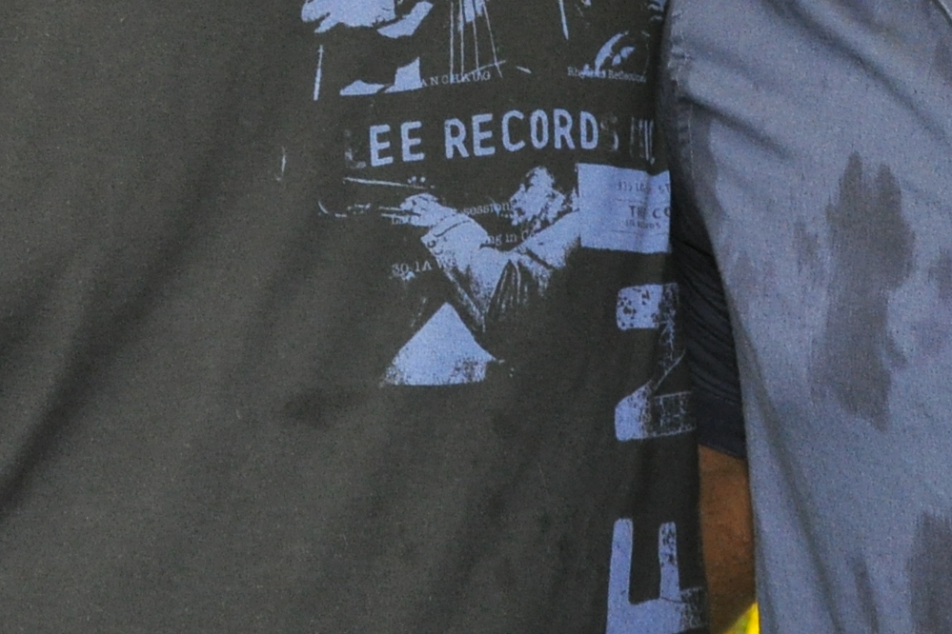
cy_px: -206
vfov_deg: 7.0
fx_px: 5103
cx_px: 638
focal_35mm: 193
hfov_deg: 10.6
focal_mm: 40
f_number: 9
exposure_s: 1/200
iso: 800
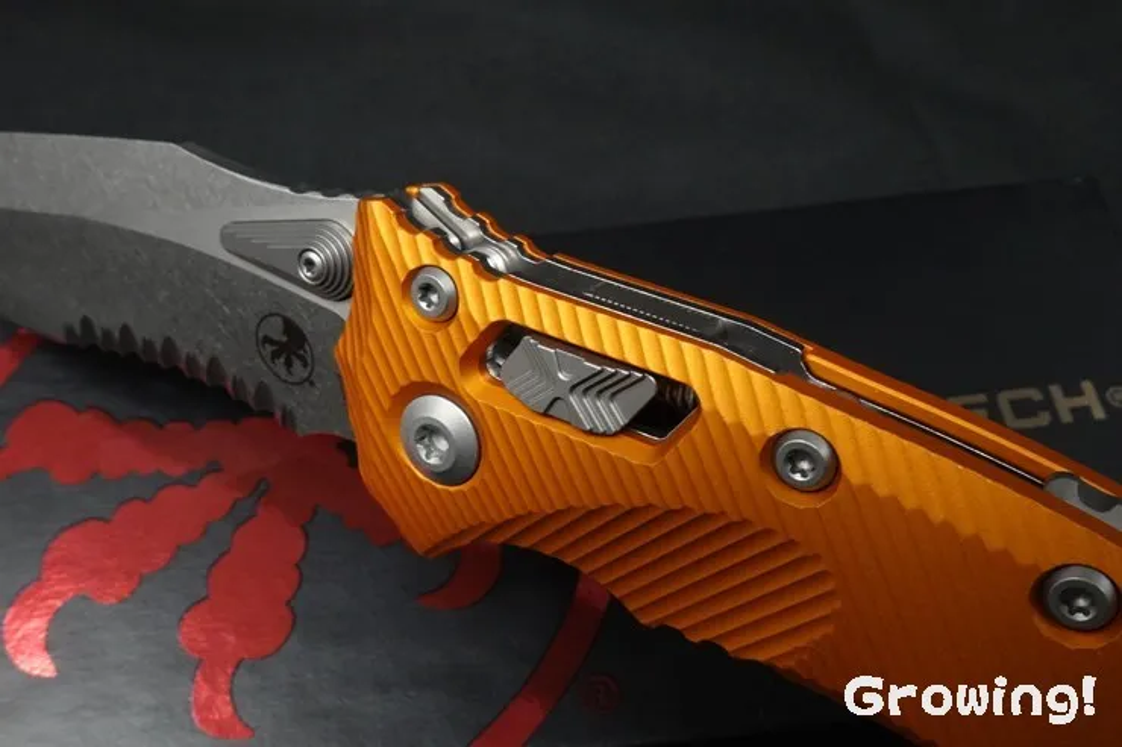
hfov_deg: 55.8
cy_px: 374
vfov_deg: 38.9
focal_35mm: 34
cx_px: 561
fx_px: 1059
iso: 1600
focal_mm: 12.51
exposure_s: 1/40
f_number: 11
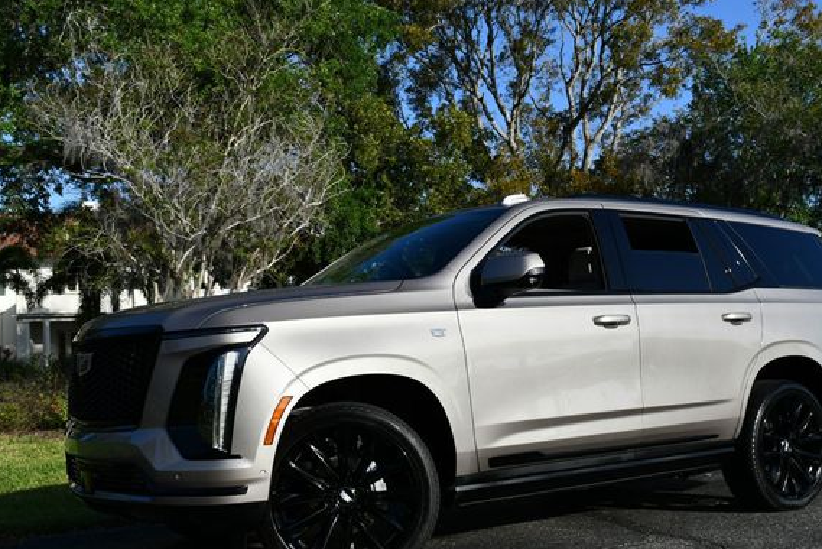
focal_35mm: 45
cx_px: 455
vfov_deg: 29.9
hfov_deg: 43.5
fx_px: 1028
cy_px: 305
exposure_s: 1/320
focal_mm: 20
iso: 100
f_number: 9
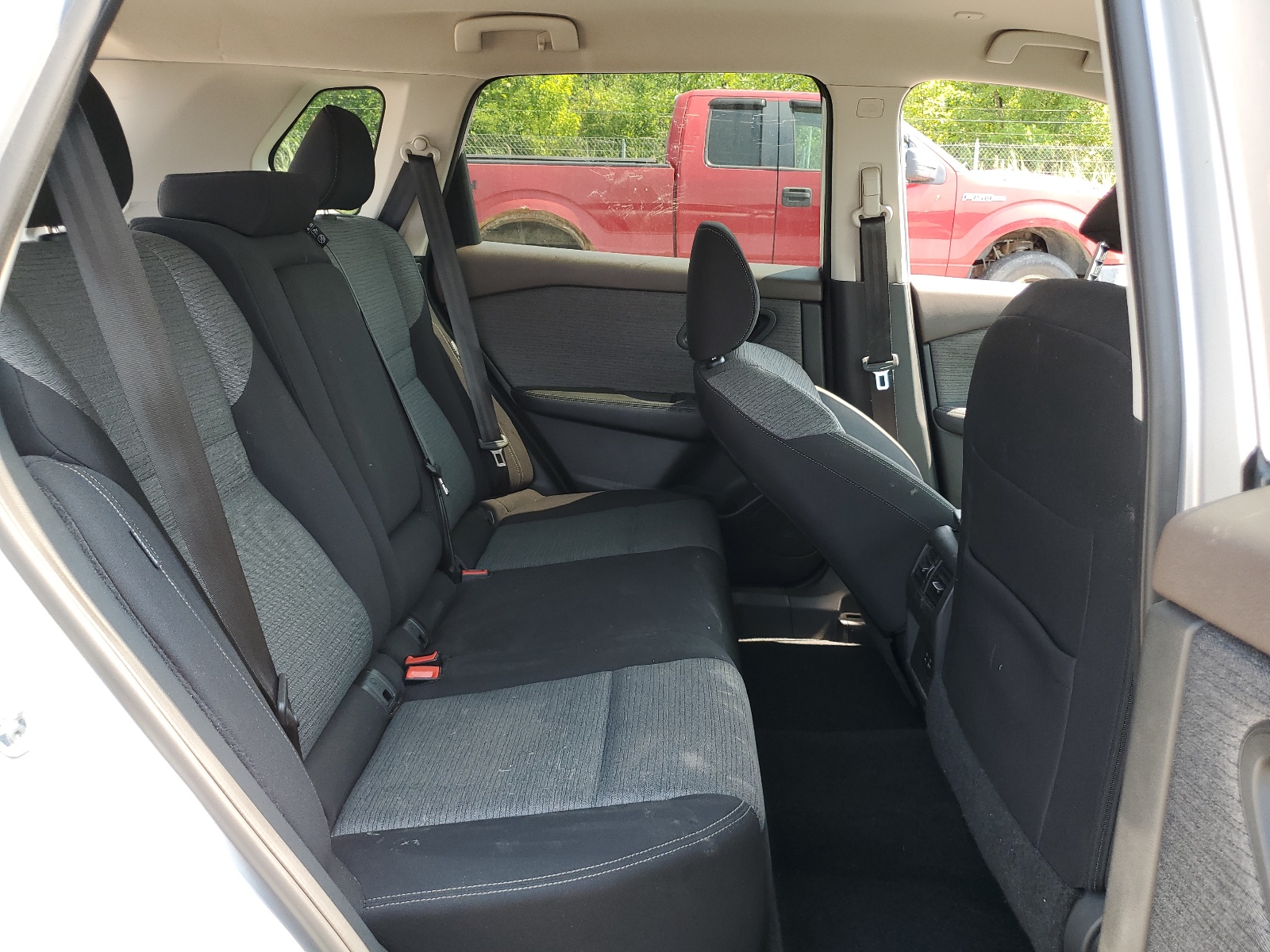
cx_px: 635
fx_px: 954
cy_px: 476
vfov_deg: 53.1
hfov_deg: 67.3
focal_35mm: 26
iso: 50
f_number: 1.5
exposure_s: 1/200
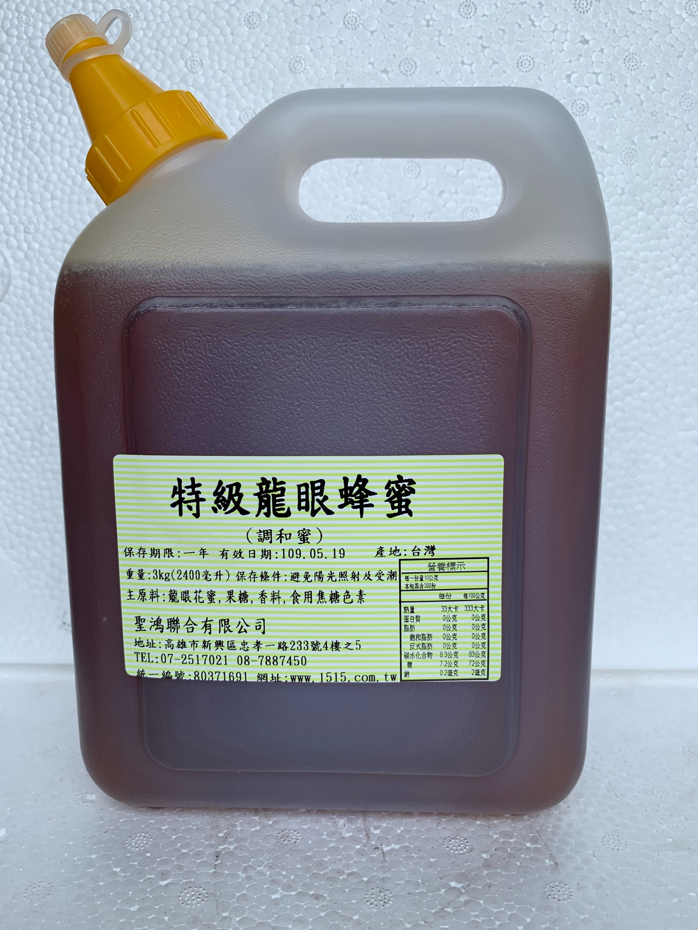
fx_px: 699
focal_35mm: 26
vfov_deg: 67.3
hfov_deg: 53.1
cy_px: 465
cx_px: 349
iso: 25
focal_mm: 4.25
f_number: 1.8
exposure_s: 1/749
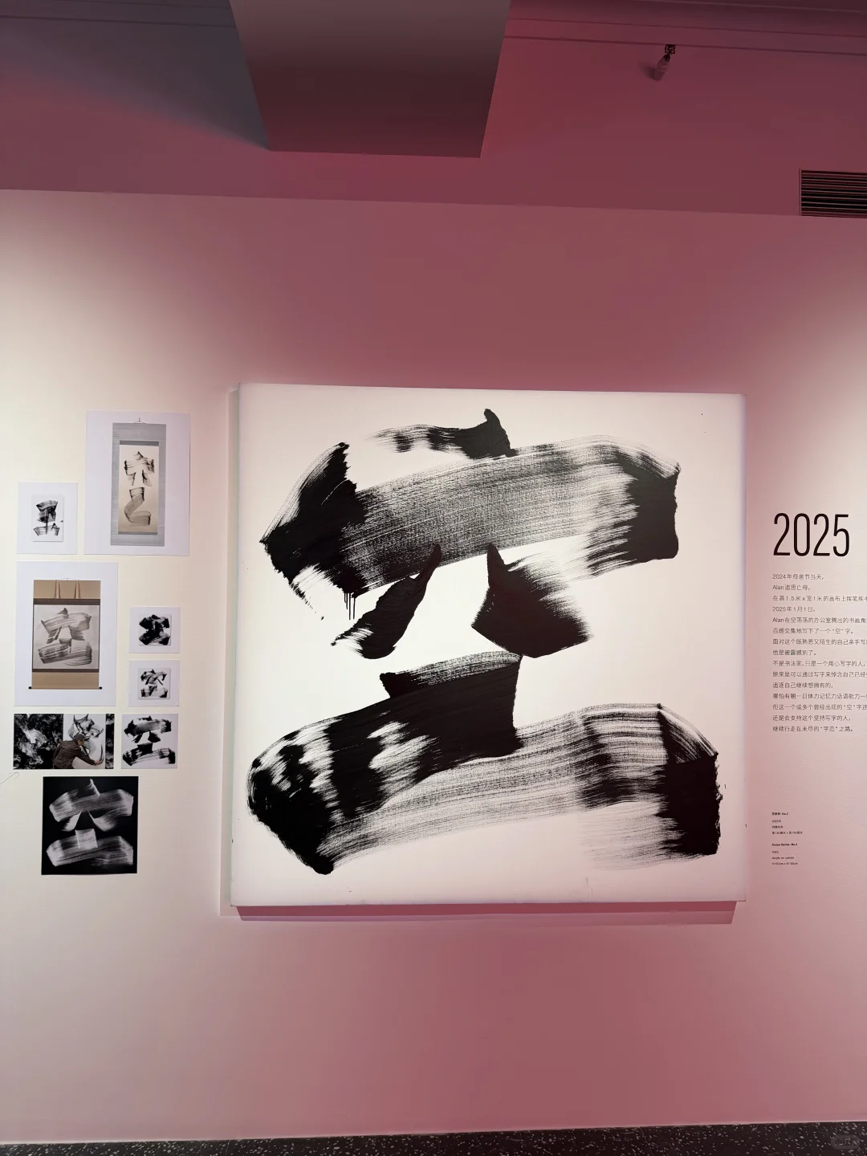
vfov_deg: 71.6
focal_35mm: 24
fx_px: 801
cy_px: 578
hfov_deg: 56.8
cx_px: 434
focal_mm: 6.76
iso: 125
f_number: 1.78
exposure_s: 1/50
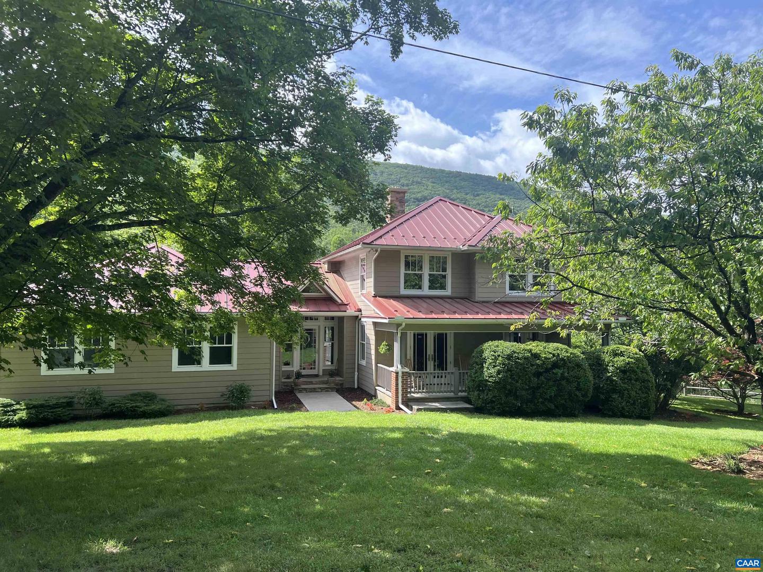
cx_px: 382
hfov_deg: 67.3
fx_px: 573
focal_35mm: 26
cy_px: 286
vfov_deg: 53.1
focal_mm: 5.7
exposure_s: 1/1266
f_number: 1.5
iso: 50
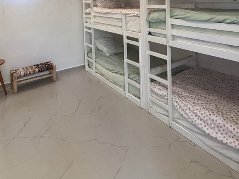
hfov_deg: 60.4
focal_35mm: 29
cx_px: 157
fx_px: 200
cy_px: 5
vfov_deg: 42.4
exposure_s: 1/100
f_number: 2.2
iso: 250
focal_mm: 2.22
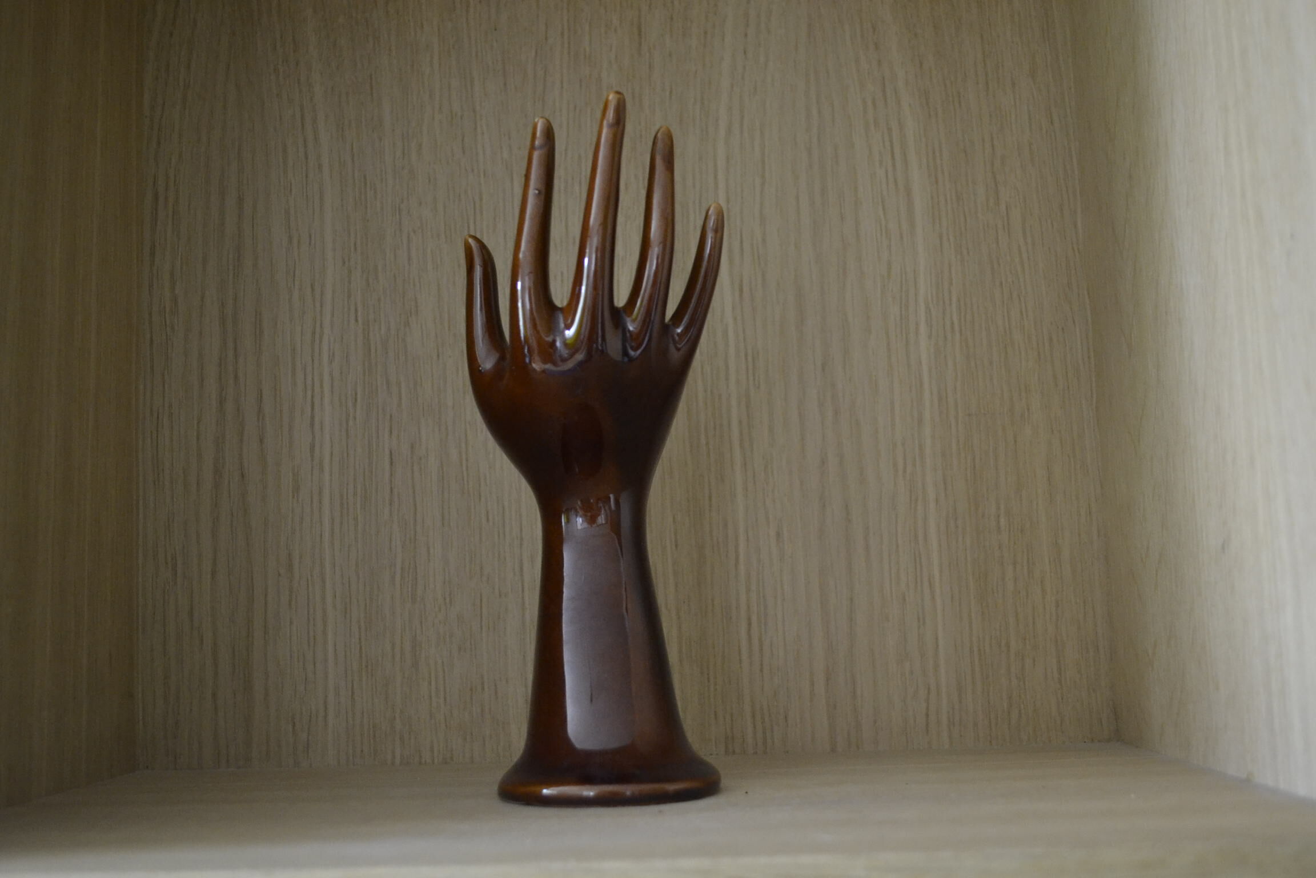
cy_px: 439
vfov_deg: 34.2
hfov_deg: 49.6
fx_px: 1426
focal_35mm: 39
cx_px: 658
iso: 1800
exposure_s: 1/60
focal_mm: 26
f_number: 4.2
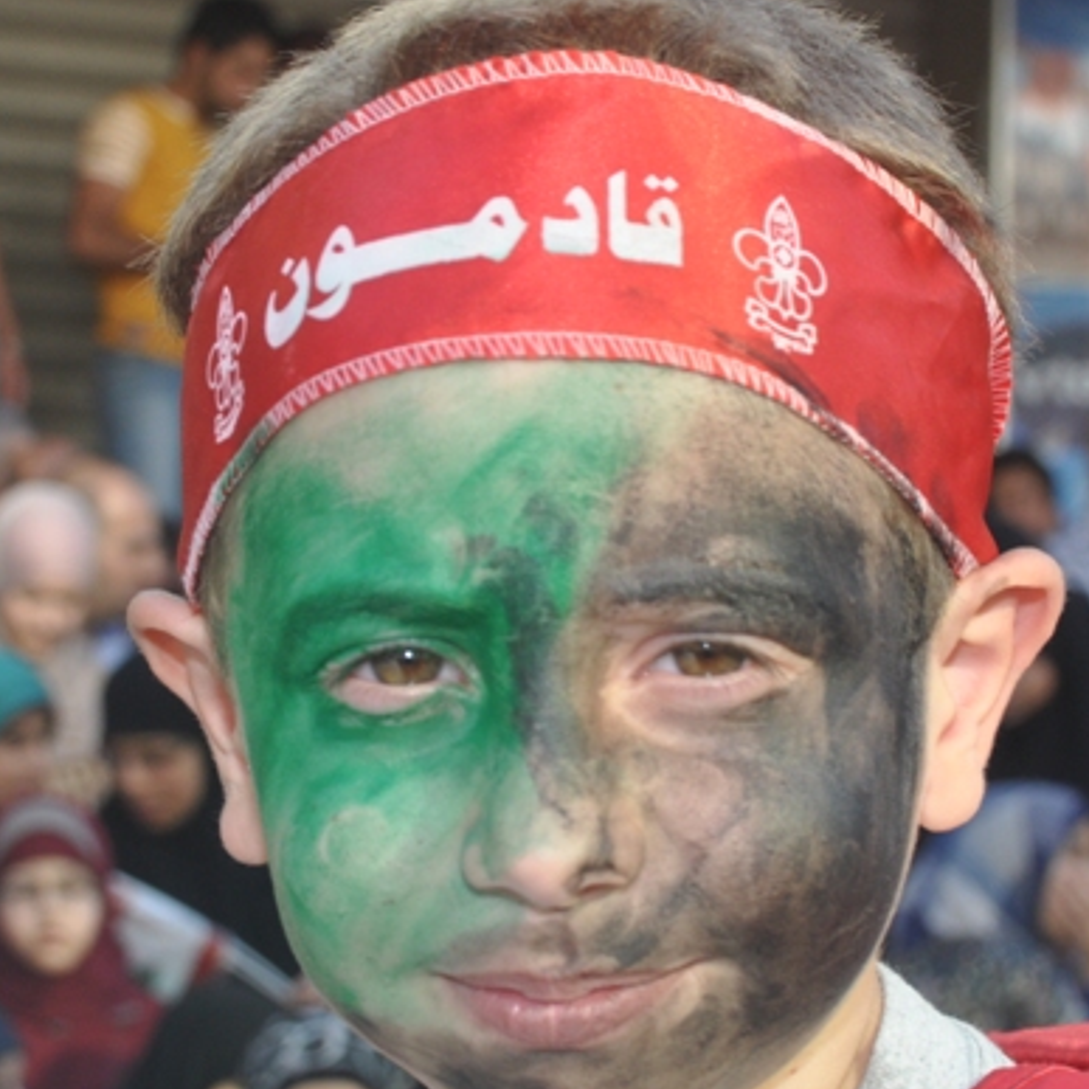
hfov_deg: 12.1
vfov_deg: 12.1
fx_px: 5157
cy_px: 606
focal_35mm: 145
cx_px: 605
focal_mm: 55
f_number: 10
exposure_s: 1/200
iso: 500
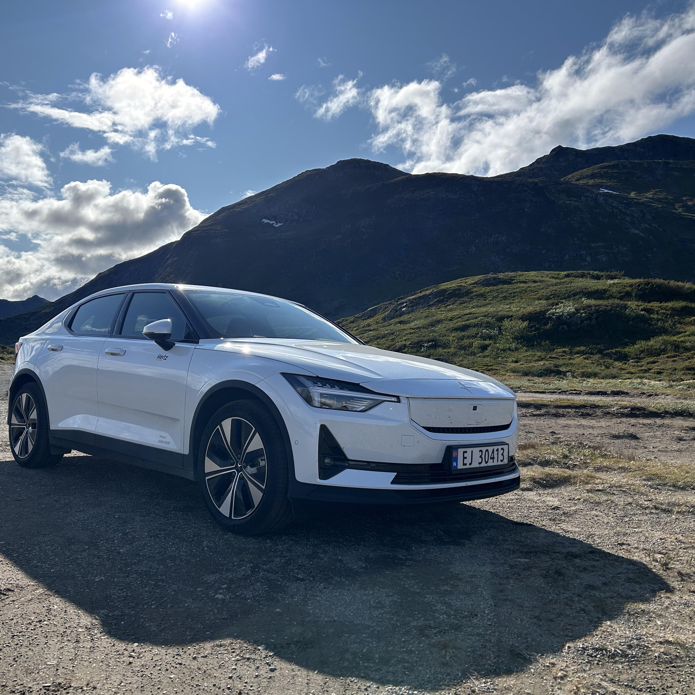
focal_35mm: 31
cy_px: 346
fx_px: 704
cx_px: 279
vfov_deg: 52.5
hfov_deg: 52.2
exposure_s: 1/9434
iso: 50
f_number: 1.5
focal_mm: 5.7
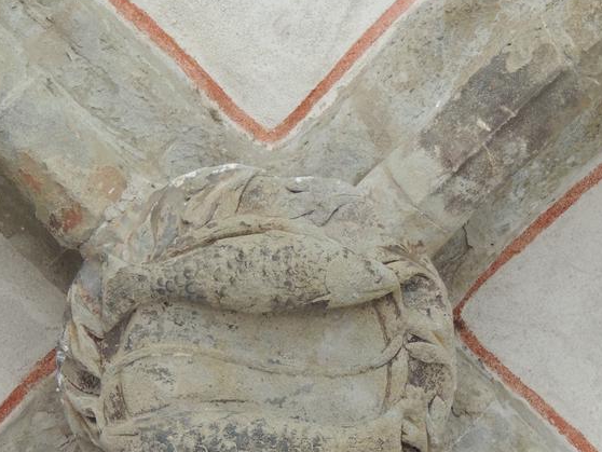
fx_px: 2993
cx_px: 271
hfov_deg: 11.5
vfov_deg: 8.6
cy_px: 310
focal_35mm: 172
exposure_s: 1/40
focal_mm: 21.4
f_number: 4.2
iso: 400
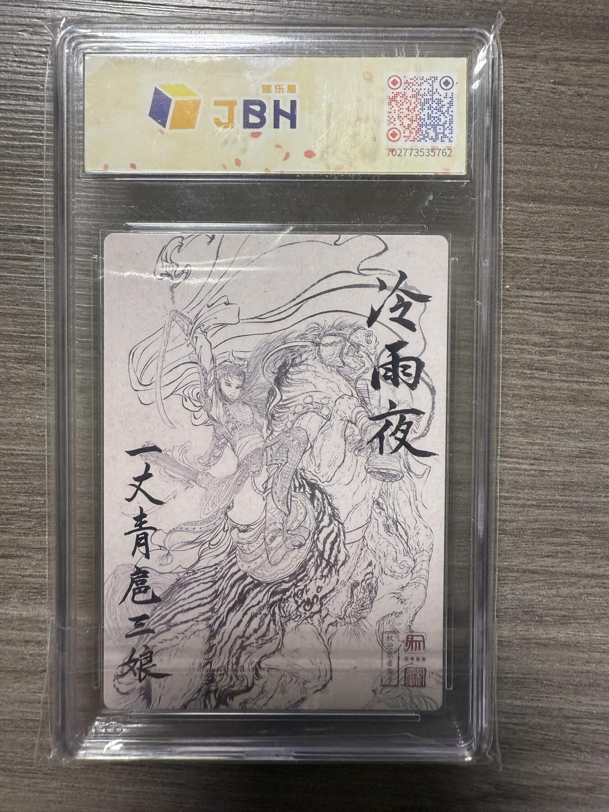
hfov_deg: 56.8
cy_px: 406
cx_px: 304
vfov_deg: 71.6
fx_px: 563
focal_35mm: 24
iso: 200
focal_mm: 2.22
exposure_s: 1/100
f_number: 2.2
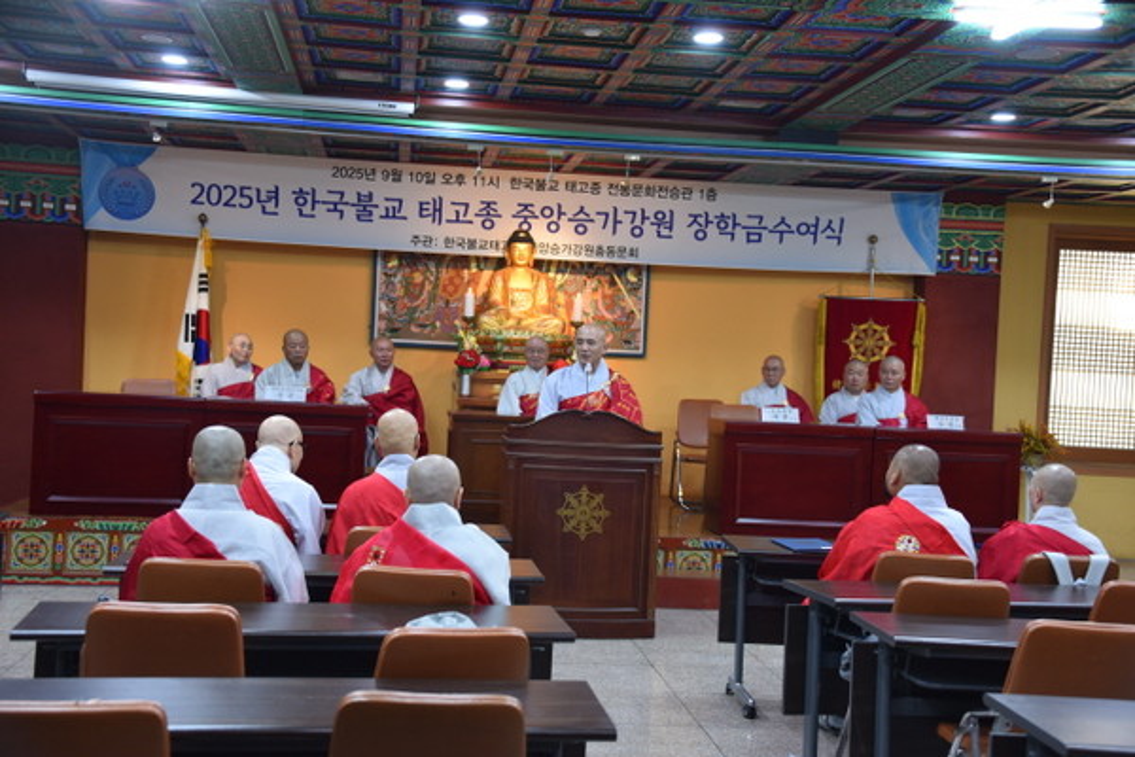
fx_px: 1513
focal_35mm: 48
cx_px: 568
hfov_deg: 41.1
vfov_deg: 28.1
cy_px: 378
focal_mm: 48
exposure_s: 1/60
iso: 1000
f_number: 4.2
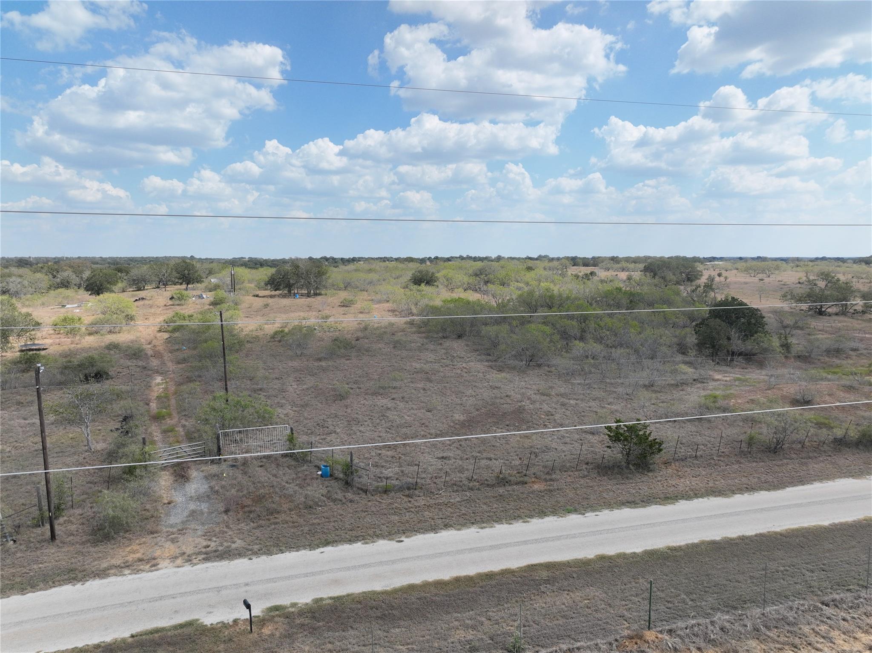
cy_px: 326
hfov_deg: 71.6
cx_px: 436
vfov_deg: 56.8
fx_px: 604
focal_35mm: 24
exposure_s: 1/2000
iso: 110
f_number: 3.5
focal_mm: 12.29
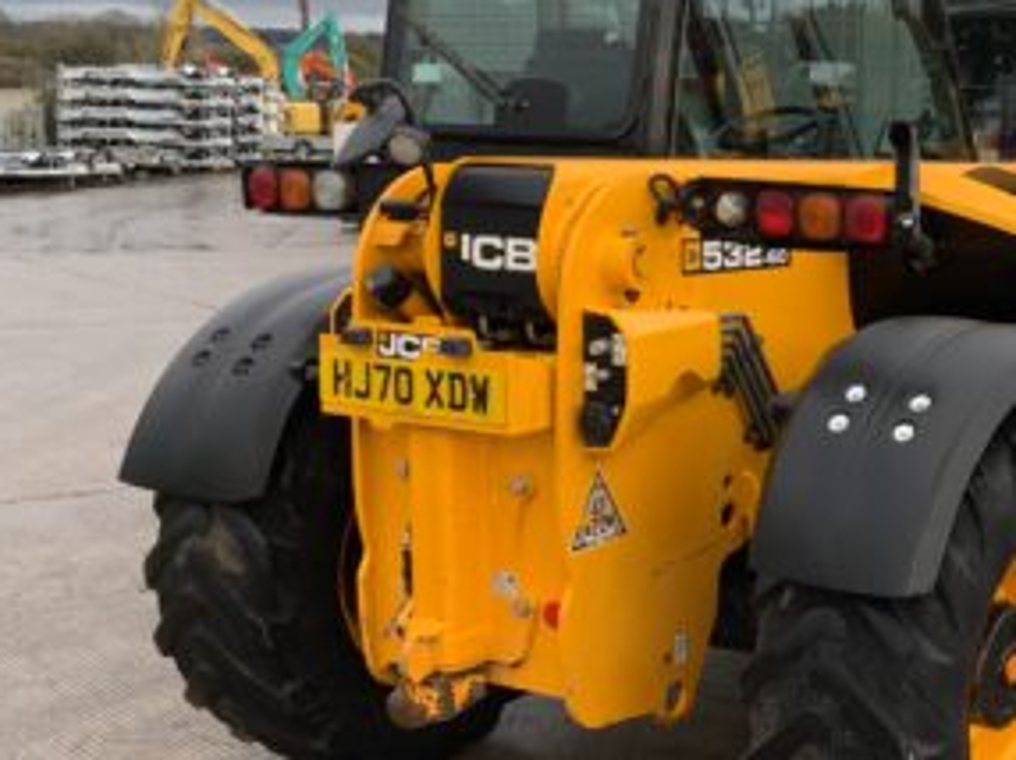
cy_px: 391
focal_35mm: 65
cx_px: 931
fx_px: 1906
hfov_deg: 28.6
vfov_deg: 22.6
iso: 16
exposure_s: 1/180
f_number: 1.8
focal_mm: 3
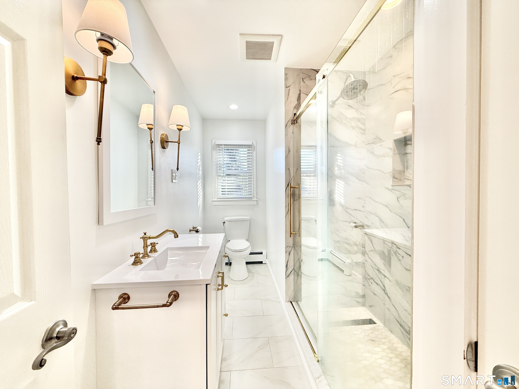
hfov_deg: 102.1
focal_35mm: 14
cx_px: 260
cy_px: 194
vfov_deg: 85.7
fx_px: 210
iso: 125
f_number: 2.2
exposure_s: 1/120
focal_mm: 2.22
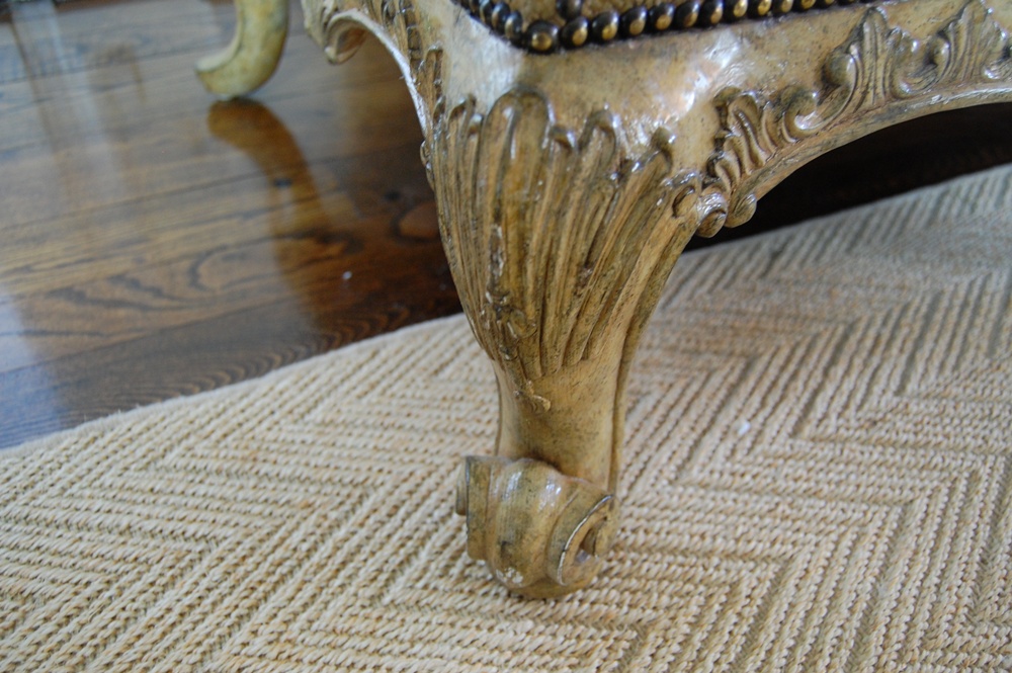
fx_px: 843
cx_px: 506
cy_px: 336
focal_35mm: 30
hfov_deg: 62.0
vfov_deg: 43.5
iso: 800
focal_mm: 20
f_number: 3.8
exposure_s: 1/10
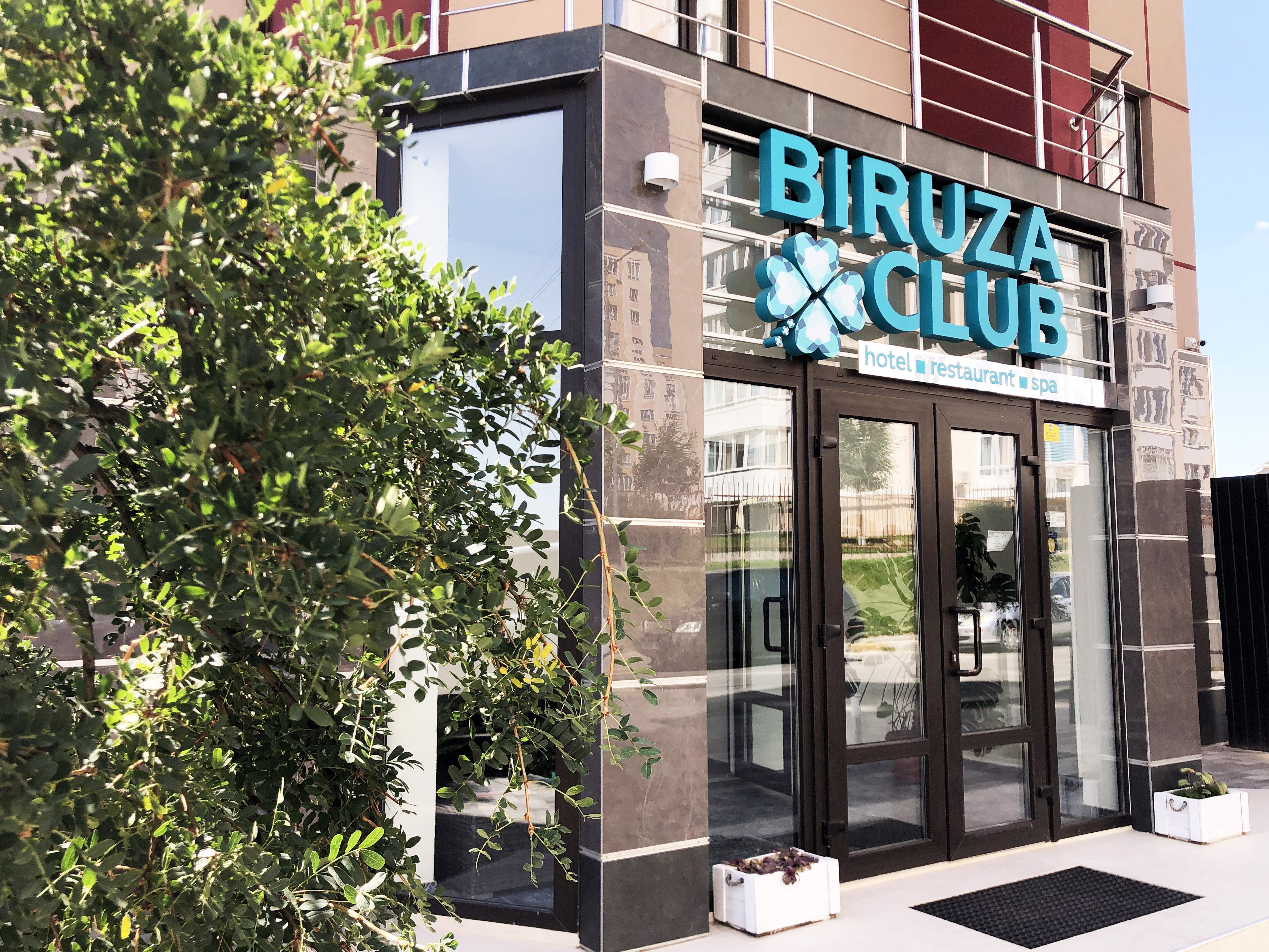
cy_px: 461
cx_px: 619
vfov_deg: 48.2
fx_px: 1063
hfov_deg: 61.7
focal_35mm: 29
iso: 20
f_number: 1.8
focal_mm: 3.99
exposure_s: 1/685
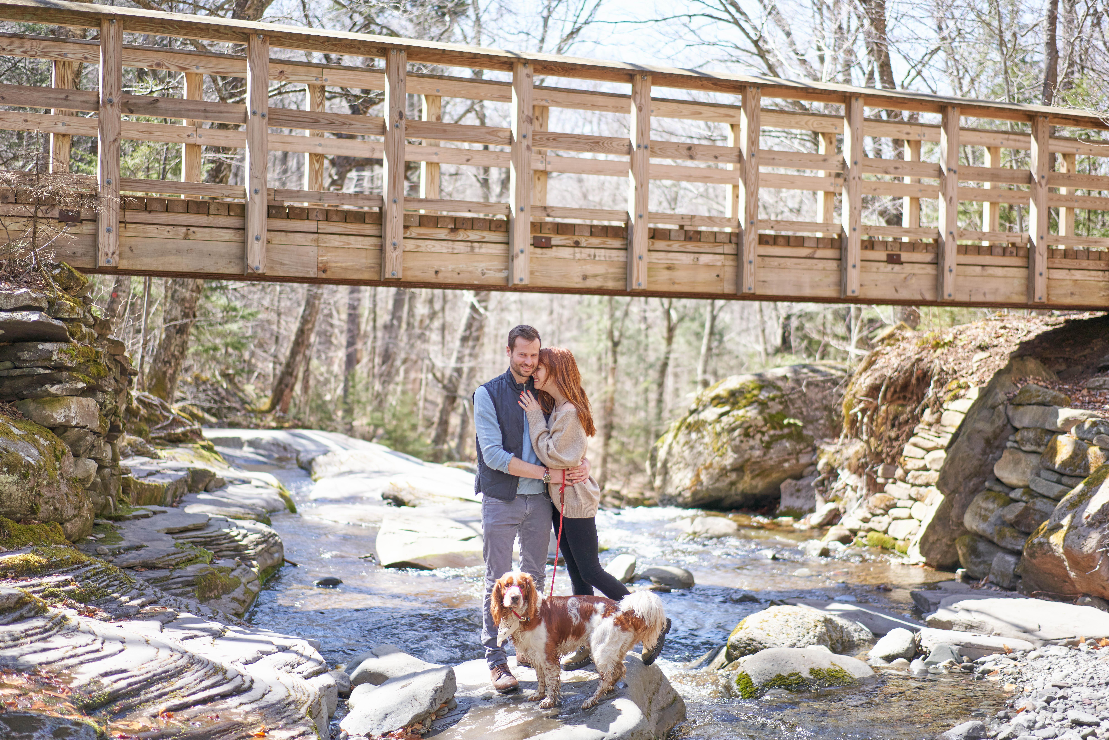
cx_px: 554
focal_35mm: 55
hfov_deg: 36.2
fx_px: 1694
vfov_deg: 24.6
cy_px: 370
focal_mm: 55
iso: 125
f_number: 1.8
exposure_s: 1/2000
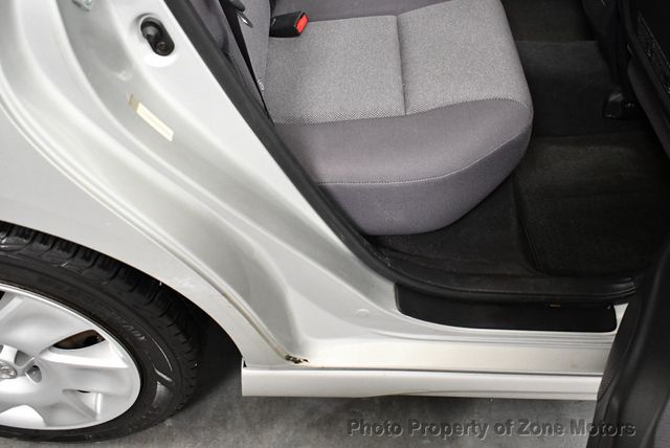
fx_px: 671
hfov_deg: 53.1
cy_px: 224
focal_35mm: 36
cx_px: 335
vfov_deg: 36.9
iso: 3200
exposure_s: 1/100
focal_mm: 18
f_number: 3.5
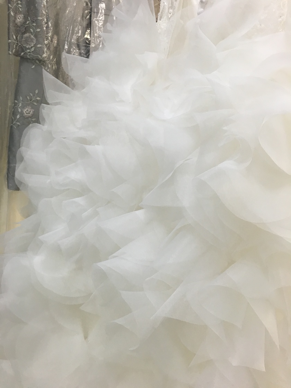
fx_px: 325
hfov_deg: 48.2
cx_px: 146
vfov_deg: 61.7
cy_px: 194
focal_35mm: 29
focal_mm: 4.15
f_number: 2.2
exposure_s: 1/33
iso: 50
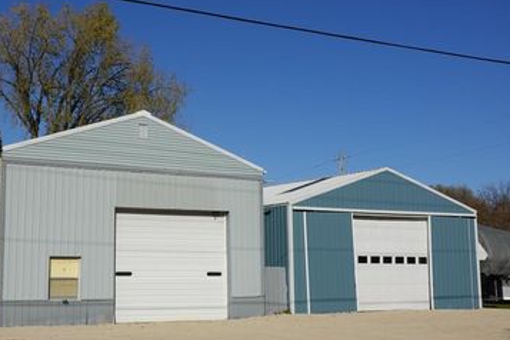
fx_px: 793
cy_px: 131
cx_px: 167
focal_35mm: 56
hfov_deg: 35.3
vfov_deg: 24.1
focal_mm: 14.99
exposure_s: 1/1000
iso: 100
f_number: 5.6
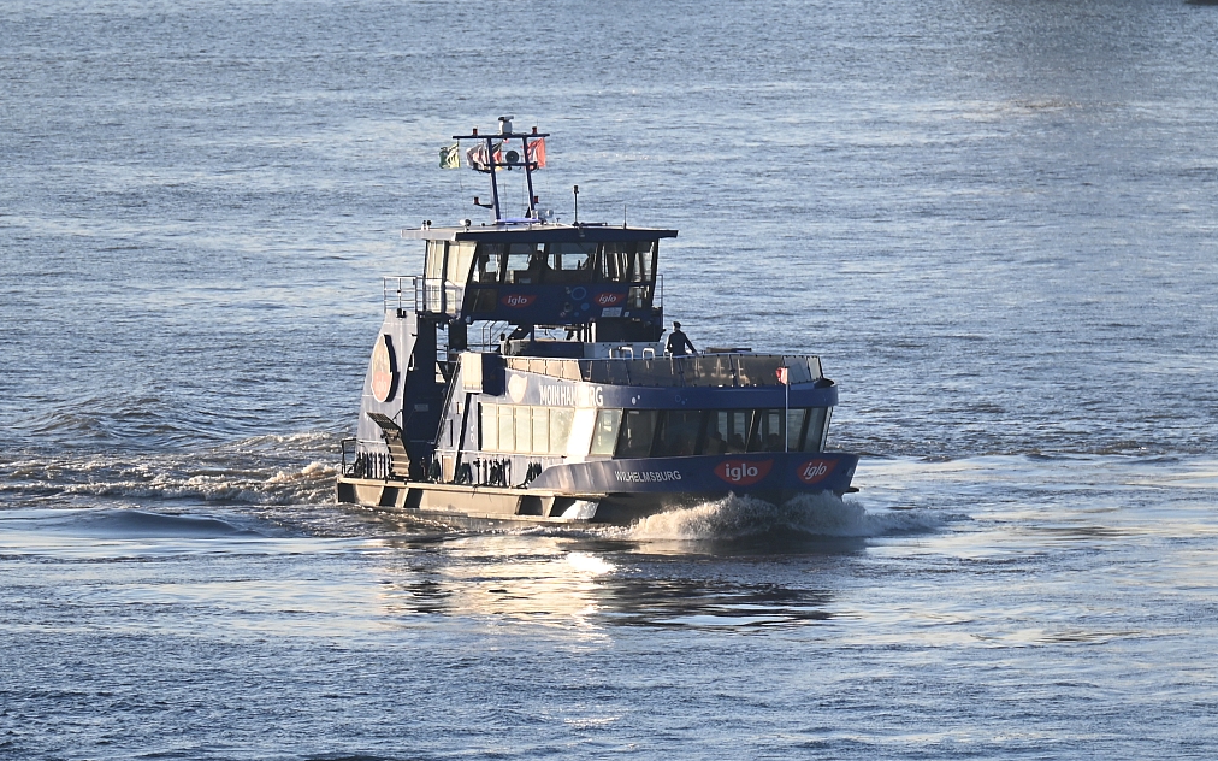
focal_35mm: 413
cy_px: 356
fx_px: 13706
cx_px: 608
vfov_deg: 3.2
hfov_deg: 5.1
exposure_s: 1/400
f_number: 5.6
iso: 160
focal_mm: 400
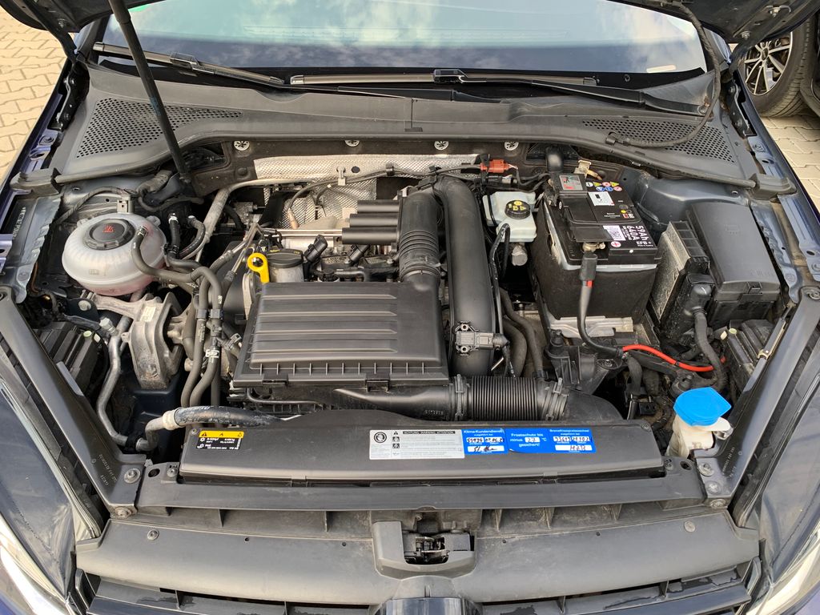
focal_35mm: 26
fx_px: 616
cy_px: 308
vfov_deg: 53.1
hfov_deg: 67.3
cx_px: 410
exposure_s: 1/121
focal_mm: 4.25
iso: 32
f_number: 1.8
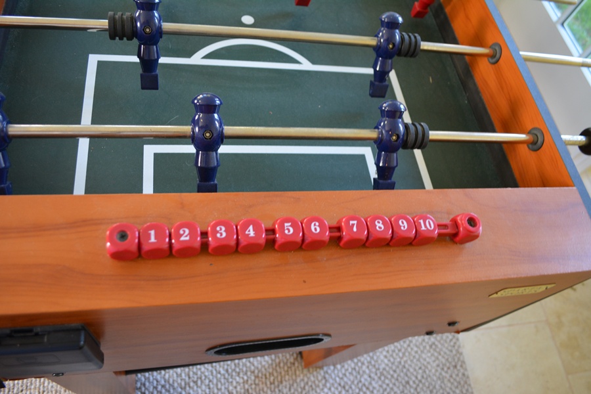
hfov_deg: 67.4
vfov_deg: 47.9
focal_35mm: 27
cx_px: 296
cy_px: 197
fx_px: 443
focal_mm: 18
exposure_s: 1/60
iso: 800
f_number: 4
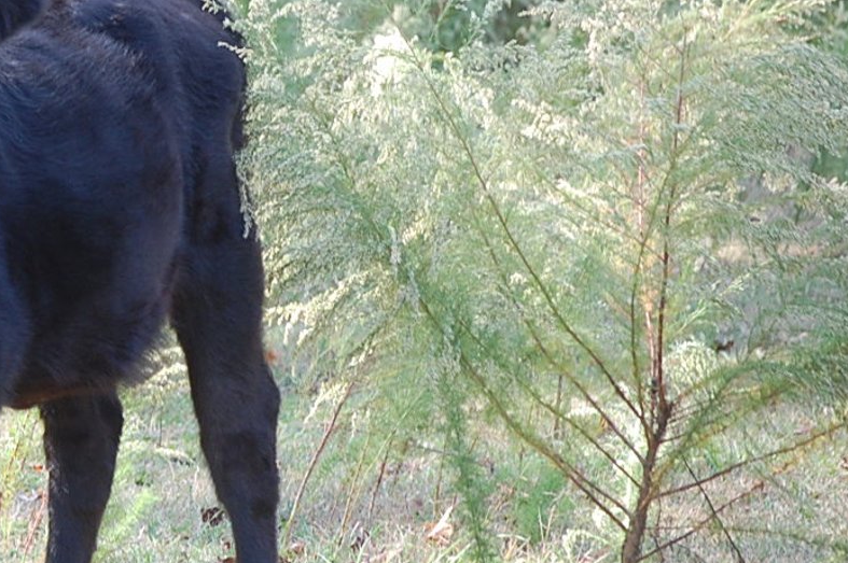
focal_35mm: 332
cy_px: 264
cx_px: -57
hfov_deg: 6.2
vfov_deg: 4.1
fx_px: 7812
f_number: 4.8
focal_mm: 102
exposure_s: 1/160
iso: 400
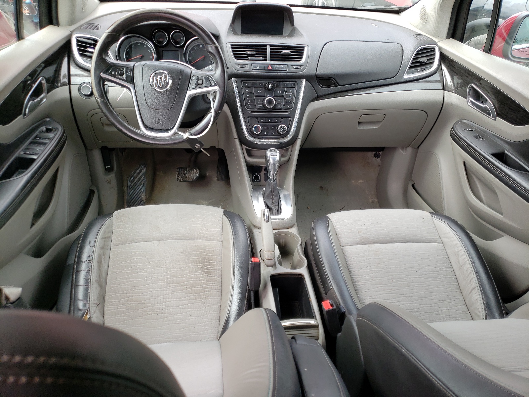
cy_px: 198
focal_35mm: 26
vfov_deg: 53.1
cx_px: 264
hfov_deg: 67.3
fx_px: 397
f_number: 1.5
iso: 50
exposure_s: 1/294
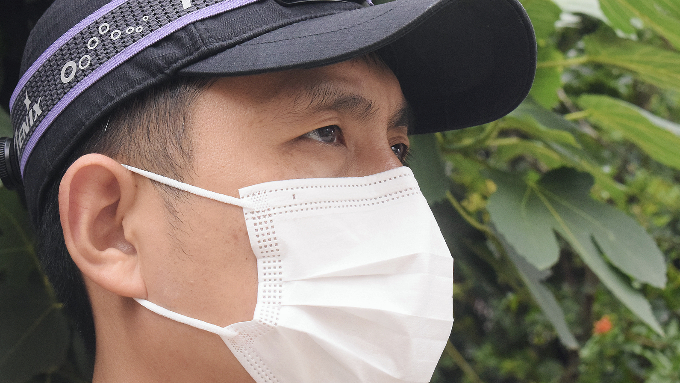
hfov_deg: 19.7
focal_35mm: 109
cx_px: 268
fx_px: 1959
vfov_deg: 11.1
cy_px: 132
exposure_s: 1/400
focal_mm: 55
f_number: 10
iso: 3200
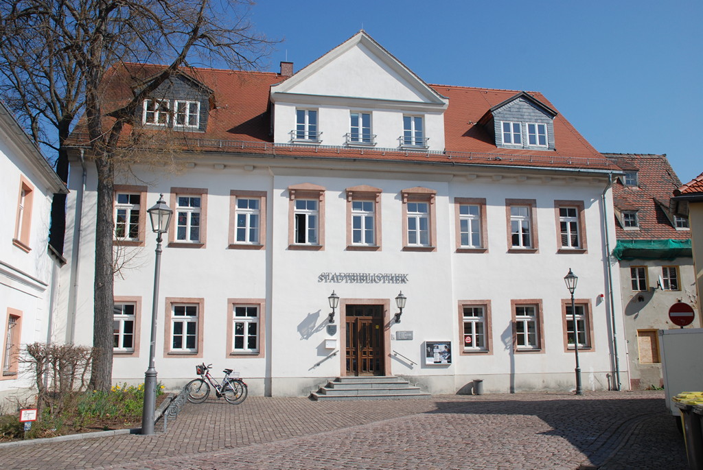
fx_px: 586
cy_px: 235
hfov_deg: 61.9
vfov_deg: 43.7
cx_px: 352
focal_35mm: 30
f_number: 10
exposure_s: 1/400
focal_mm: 20
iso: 200
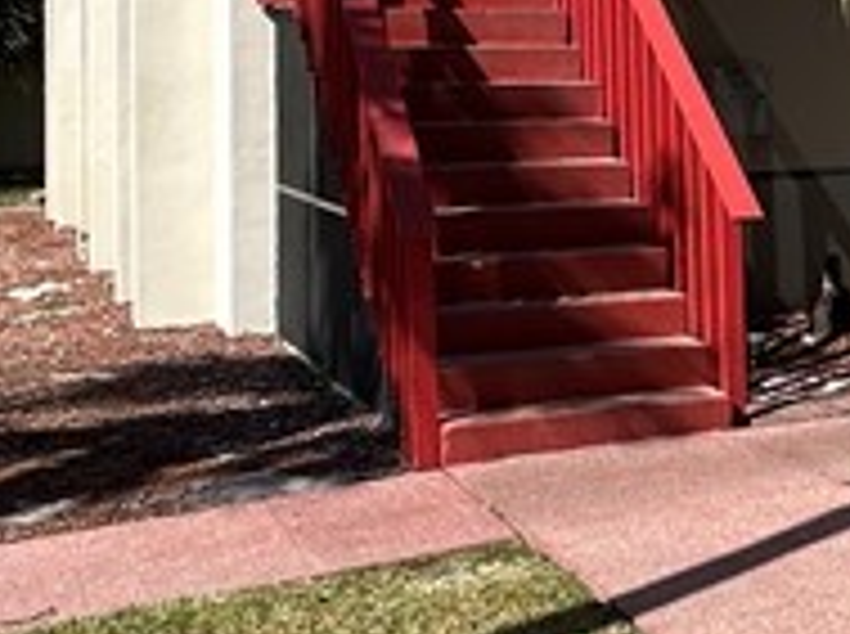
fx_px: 1863
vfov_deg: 19.0
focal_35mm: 76
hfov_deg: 22.1
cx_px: 1205
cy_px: 63
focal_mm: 2.22
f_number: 2.2
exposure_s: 1/2681
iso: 50
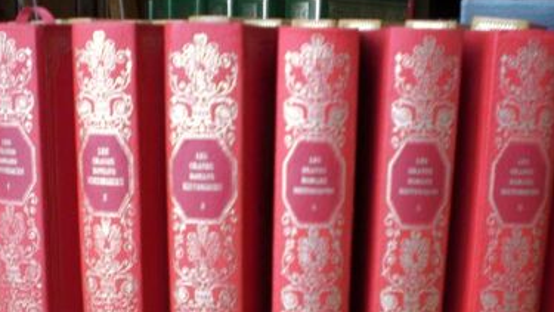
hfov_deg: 39.1
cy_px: 203
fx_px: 779
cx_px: 309
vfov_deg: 22.6
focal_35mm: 53
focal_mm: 6.3
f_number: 3.1
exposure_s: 1/80
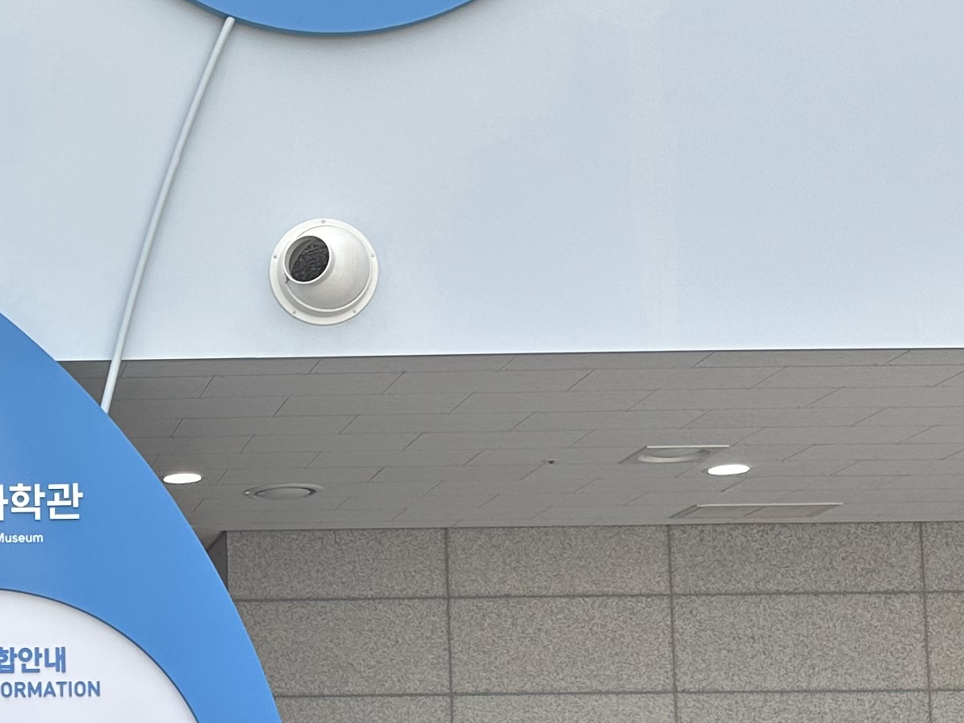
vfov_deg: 17.8
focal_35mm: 81
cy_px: 705
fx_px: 2255
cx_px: -171
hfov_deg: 22.4
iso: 80
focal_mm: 6.86
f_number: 1.78
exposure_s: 1/567
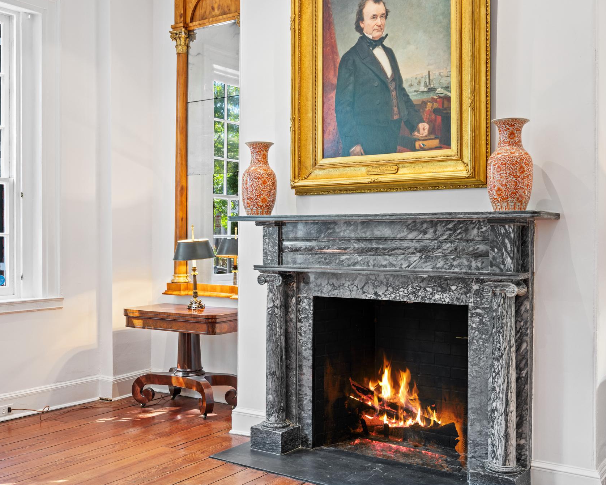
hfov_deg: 46.8
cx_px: 298
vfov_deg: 38.2
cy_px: 239
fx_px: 700
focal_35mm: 39
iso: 640
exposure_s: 1/2.5
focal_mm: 34
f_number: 6.3
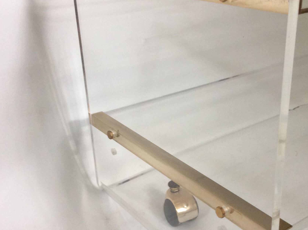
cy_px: 128
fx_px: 444
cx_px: 186
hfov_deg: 38.1
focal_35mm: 50
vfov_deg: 29.0
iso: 64
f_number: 2.4
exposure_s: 1/25
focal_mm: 3.3
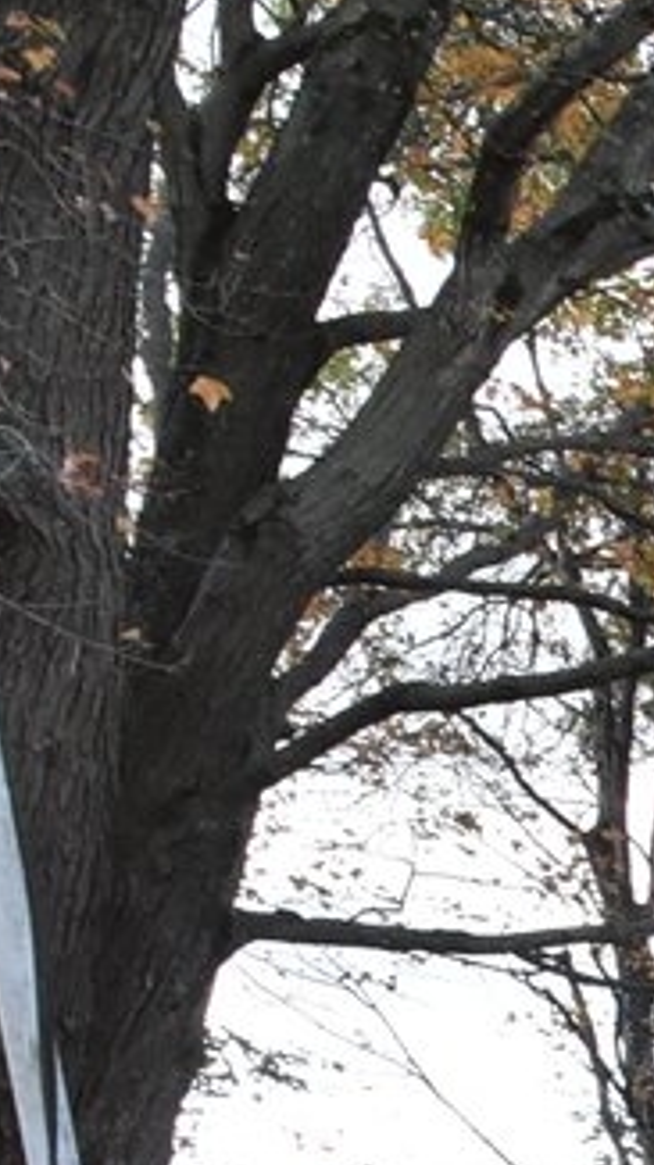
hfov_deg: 7.1
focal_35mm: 82
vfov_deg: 20.5
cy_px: 1924
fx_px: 2532
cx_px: 2977
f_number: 8
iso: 800
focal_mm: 10
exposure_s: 1/250
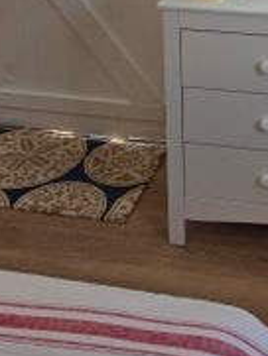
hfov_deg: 23.2
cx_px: 260
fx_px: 629
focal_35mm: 61
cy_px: -55
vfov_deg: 28.2
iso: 32
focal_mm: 5.4
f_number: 1.8
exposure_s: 1/120
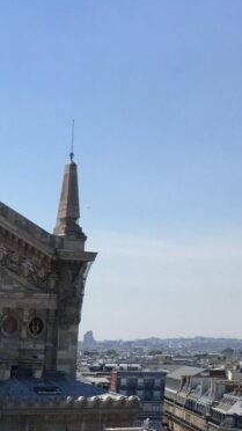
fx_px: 993
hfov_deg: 13.1
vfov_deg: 22.6
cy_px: 516
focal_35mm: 87
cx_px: -130
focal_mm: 4.15
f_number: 2.2
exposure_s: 1/1637
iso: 25
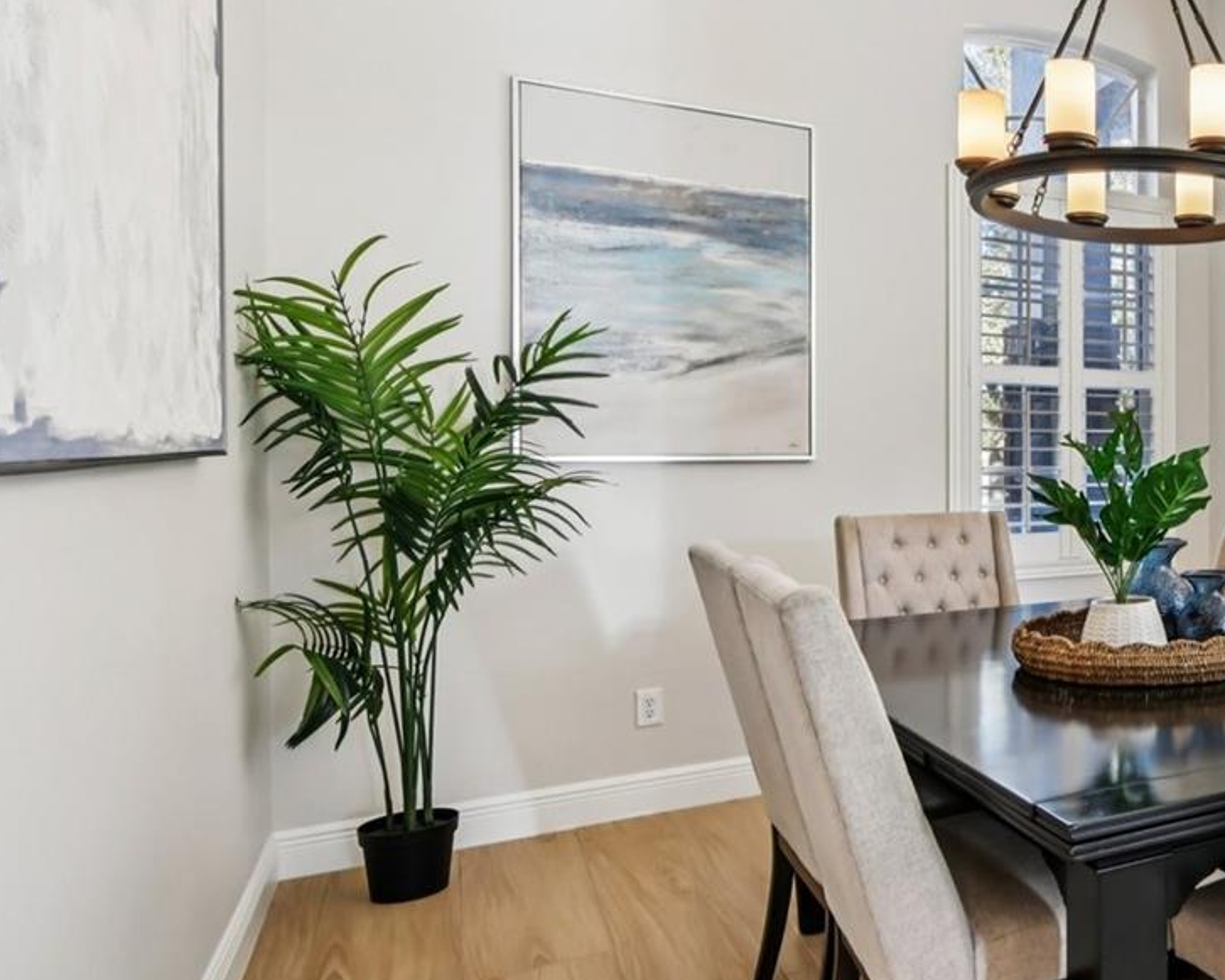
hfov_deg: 46.8
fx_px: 1124
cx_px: 1247
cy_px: 460
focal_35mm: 31
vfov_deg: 47.1
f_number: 8
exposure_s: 1/25
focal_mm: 15
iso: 400
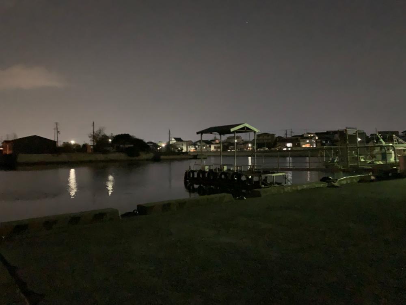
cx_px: 203
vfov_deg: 53.1
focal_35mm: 26
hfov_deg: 67.3
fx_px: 305
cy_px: 152
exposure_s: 1/4
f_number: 1.8
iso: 2500
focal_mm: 4.25
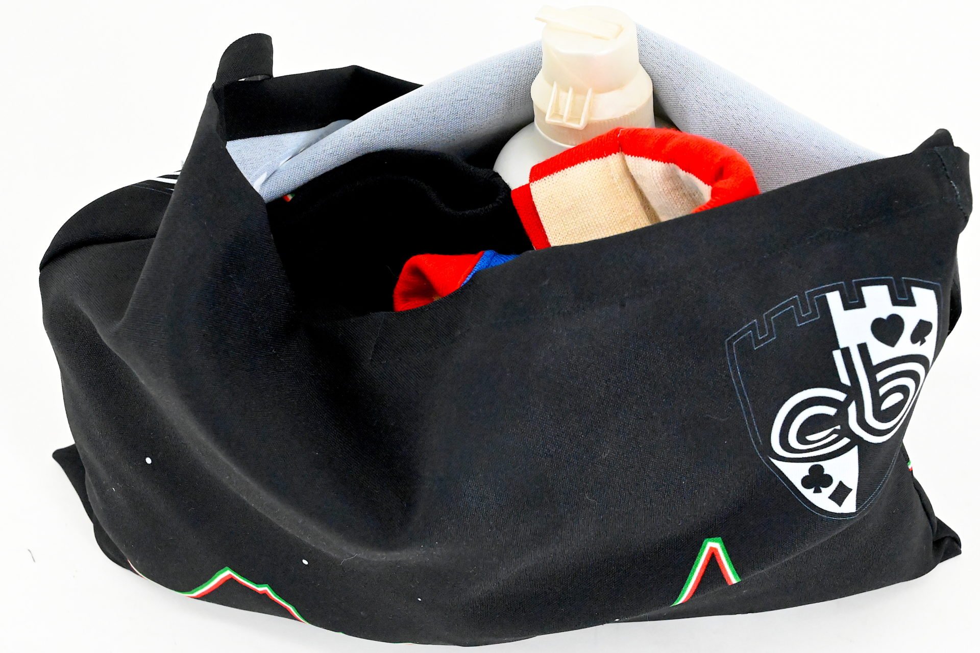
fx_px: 1905
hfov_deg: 28.9
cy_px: 326
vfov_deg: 19.4
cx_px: 490
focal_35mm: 70
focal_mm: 70
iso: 22800
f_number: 13
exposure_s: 1/400
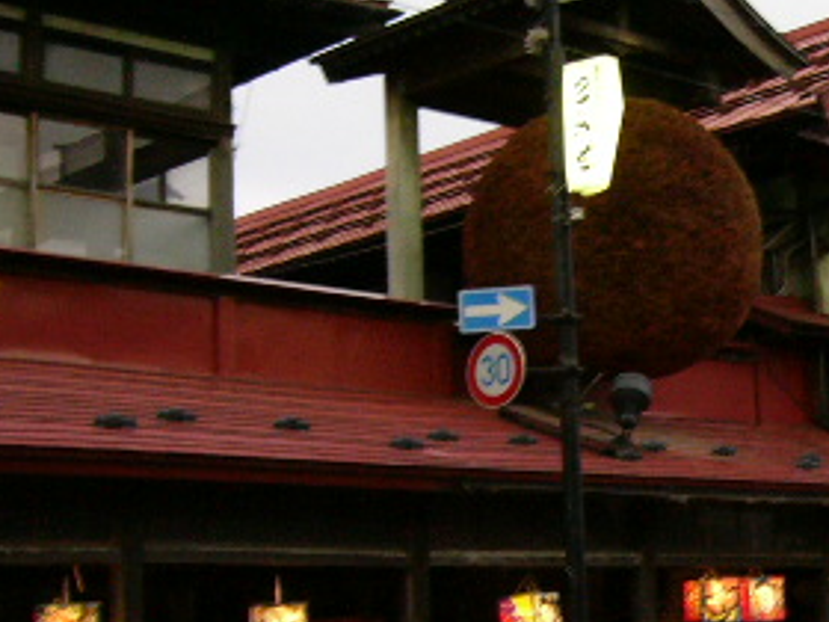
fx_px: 1916
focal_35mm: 80
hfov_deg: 24.0
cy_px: 462
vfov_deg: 18.3
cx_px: 690
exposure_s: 1/8
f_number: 2.8
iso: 200
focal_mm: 5.8
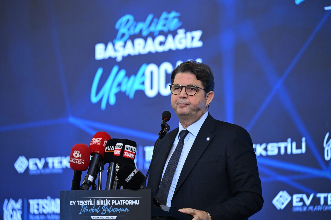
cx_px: 166
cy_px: 110
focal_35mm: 135
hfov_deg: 15.2
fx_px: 1241
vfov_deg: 10.2
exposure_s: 1/100
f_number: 2.8
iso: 1000
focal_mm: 135
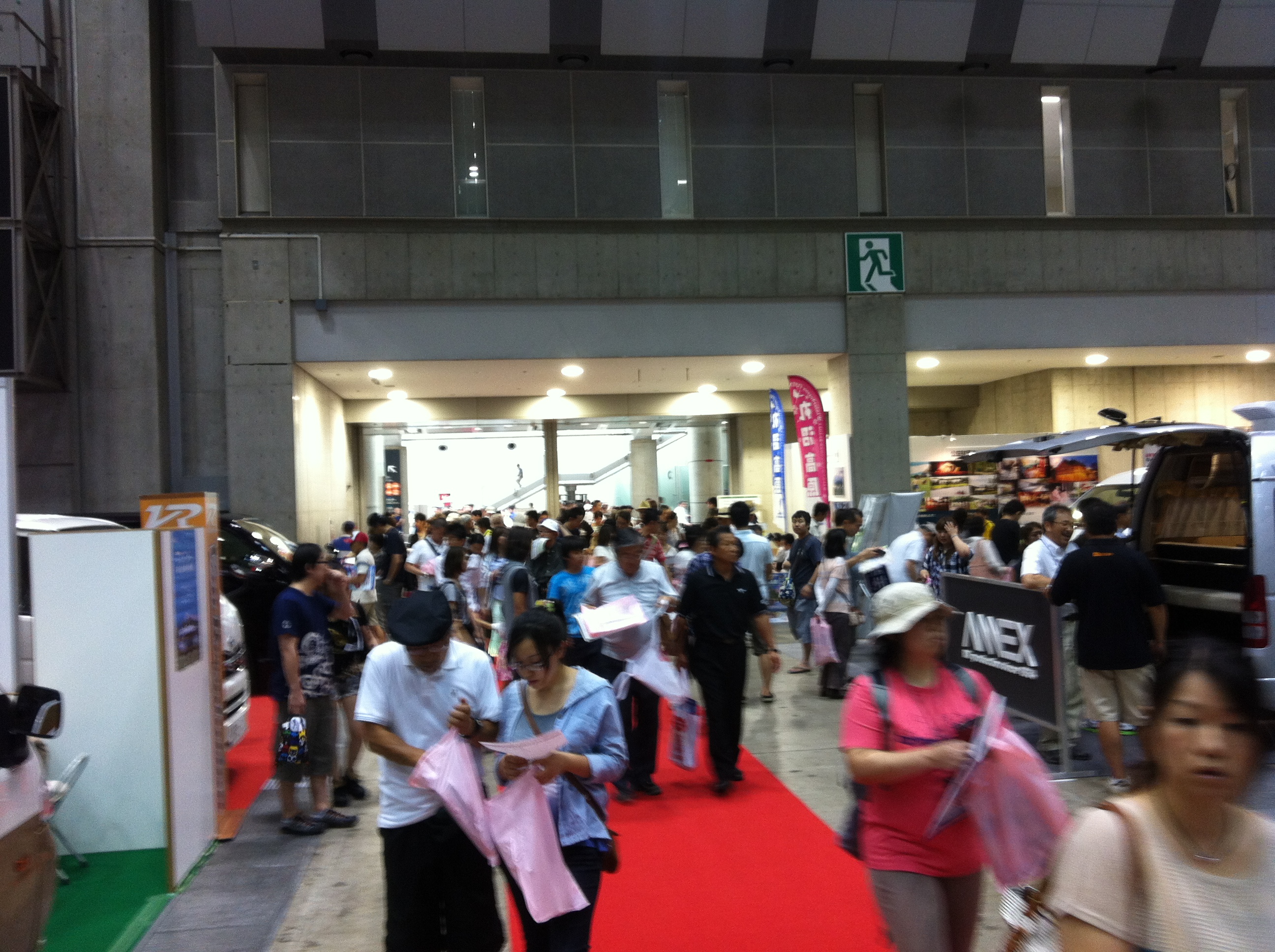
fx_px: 1287
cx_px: 638
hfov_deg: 52.7
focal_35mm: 35
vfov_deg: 40.6
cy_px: 476
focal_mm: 3.85
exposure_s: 1/15
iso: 100
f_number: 2.8
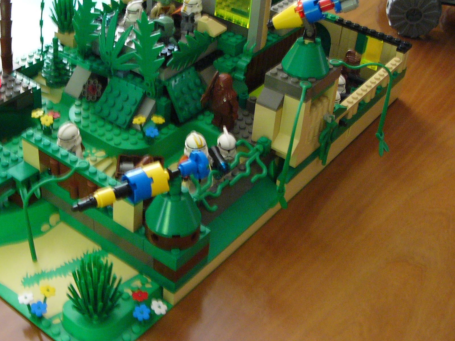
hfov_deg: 36.5
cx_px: 154
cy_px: 121
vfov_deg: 27.9
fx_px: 683
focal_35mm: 52
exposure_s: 1/8
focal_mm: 6
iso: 200
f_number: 2.8
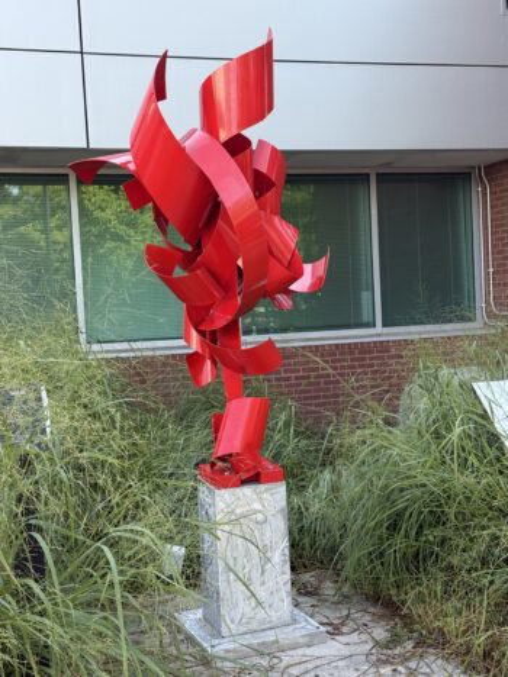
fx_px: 940
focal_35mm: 48
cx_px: 254
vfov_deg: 39.7
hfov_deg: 30.3
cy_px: 338
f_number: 1.78
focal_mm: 6.76
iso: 80
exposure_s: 1/447
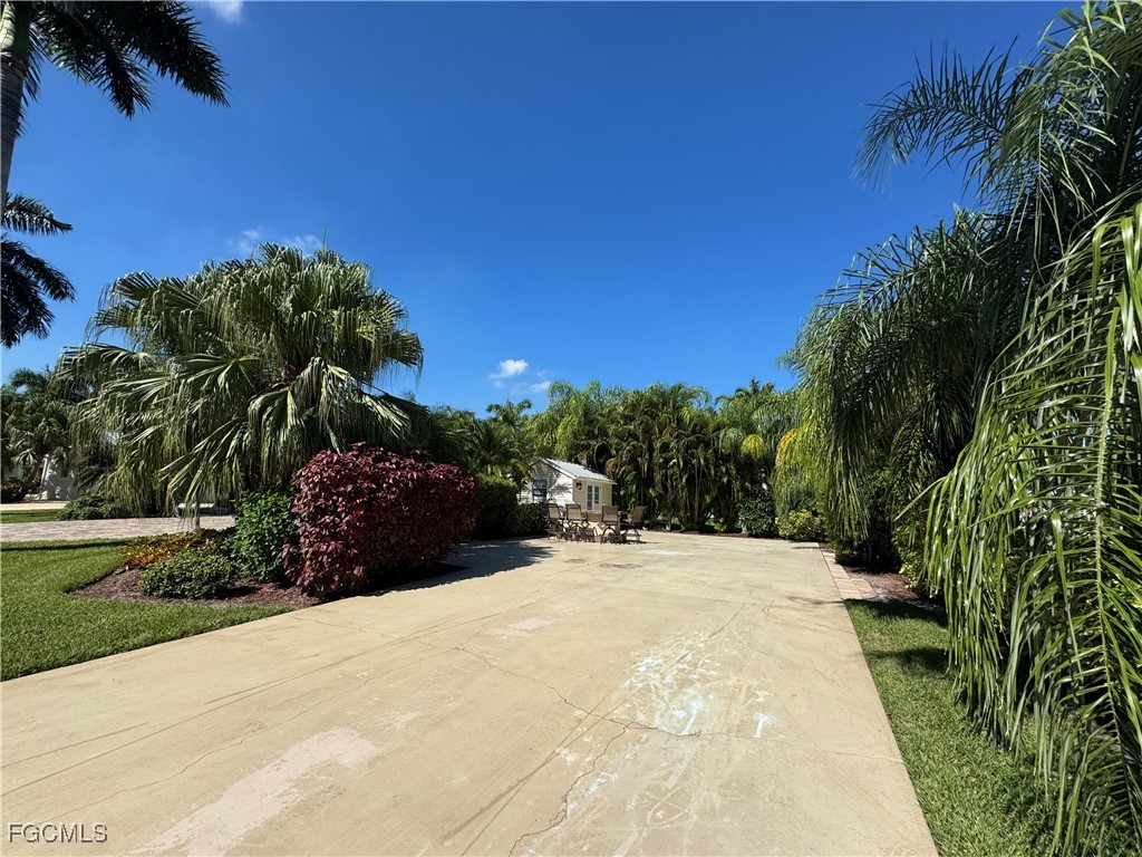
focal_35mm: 14
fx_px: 462
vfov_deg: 85.7
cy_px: 428
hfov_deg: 102.1
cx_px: 571
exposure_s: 1/3106
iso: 40
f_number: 2.2
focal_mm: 2.22
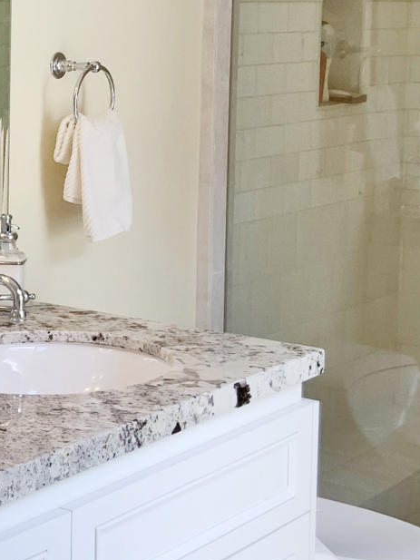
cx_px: -180
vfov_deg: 20.9
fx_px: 1520
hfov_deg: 14.8
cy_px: 253
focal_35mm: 94
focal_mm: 3
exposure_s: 1/120
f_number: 1.8
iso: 25
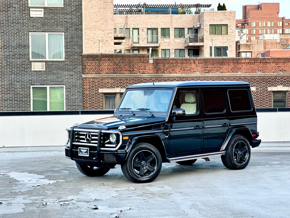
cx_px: 145
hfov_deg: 25.3
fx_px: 645
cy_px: 109
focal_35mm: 77
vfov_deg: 19.1
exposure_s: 1/121
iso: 80
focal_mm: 9
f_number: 2.8
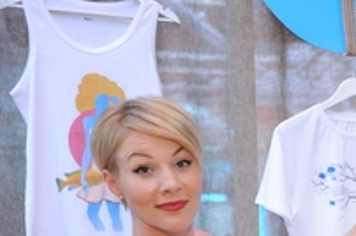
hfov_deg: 16.8
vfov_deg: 11.6
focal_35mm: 113
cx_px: 495
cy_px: 339
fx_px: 1116
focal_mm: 38
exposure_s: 1/40
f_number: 2.8
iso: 800
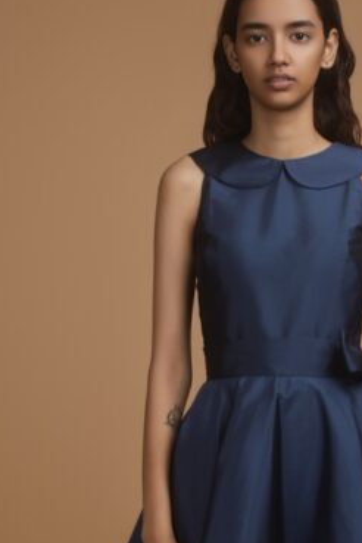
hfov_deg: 13.2
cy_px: 540
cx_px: 294
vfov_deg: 19.3
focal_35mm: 103
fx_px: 1553
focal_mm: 38
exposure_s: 1/125
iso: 100
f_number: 13
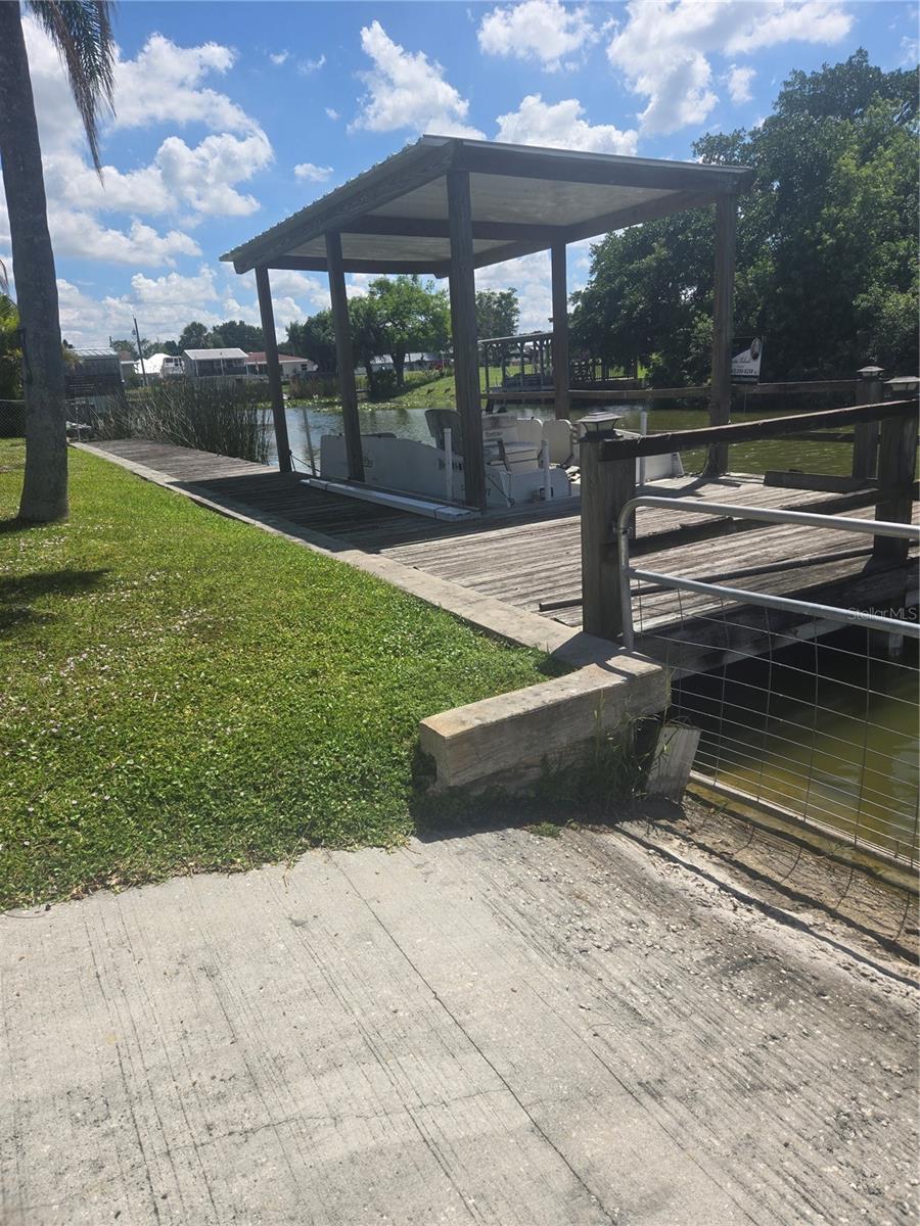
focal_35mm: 23
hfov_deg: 58.9
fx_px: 815
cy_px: 613
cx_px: 460
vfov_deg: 73.9
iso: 25
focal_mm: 5.4
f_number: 1.8
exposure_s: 1/2693
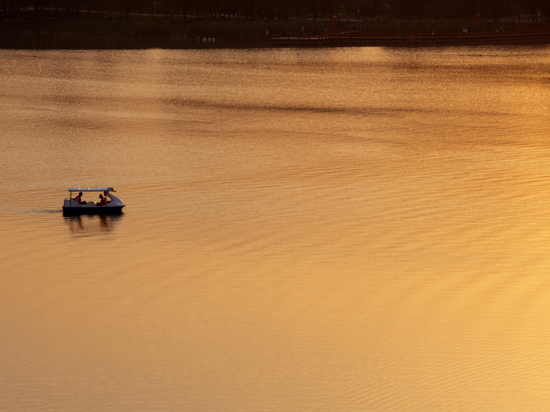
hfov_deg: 11.5
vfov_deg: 8.7
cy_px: 206
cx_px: 260
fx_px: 2725
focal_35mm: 172
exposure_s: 1/250
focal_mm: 105
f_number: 13
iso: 200
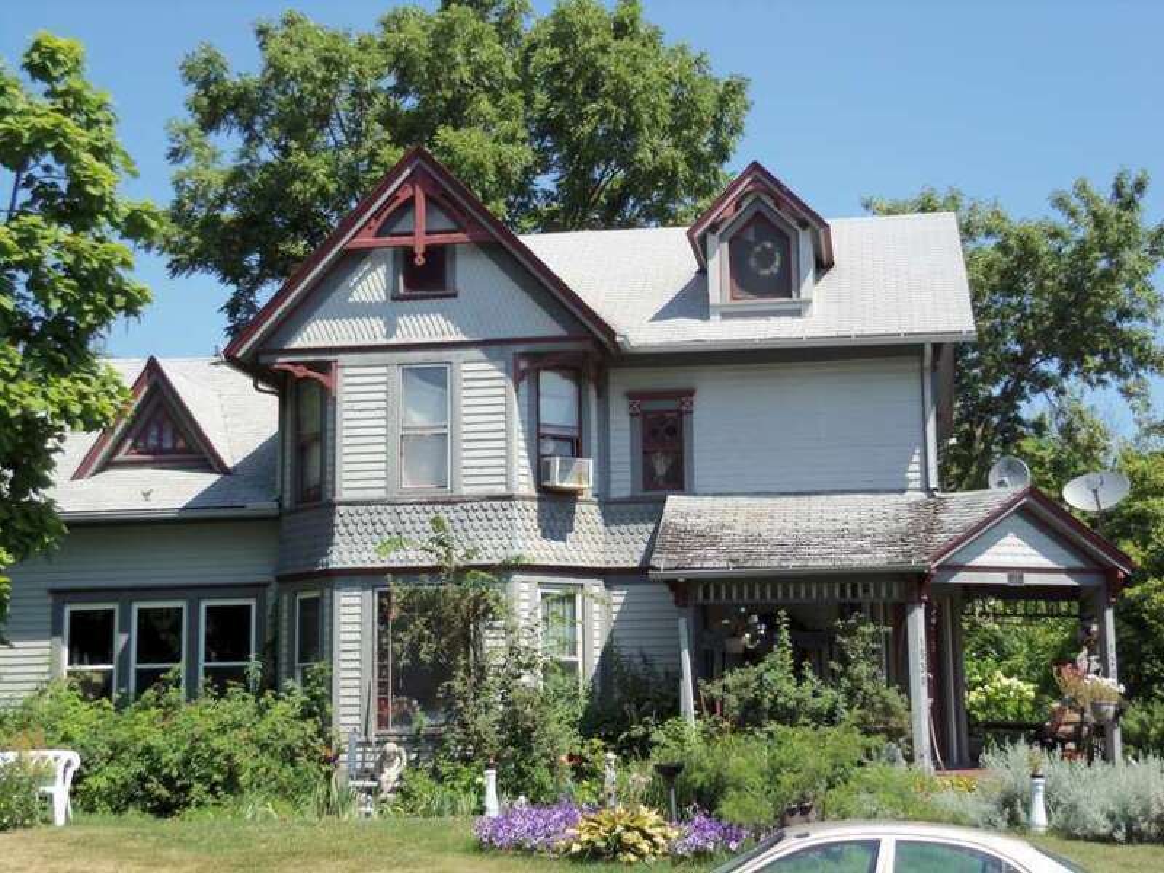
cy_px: 436
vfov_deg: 23.7
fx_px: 2085
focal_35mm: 62
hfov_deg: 31.2
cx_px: 582
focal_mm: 10.9
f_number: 4.8
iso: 64
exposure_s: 1/250
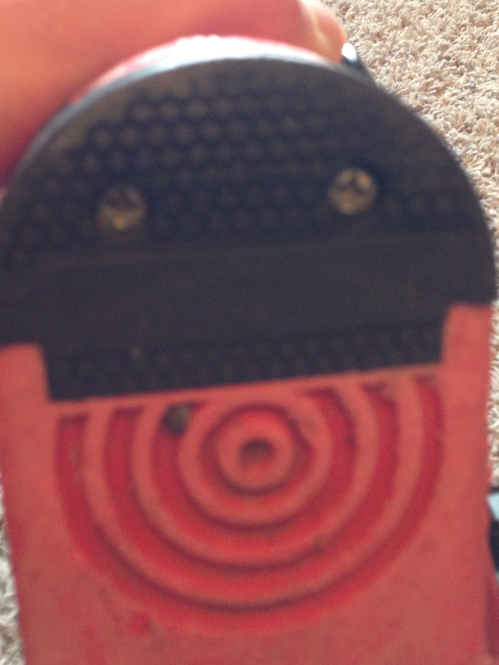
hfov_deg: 32.9
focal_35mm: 44
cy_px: 222
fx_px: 846
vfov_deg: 42.4
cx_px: 250
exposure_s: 1/20
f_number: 2.4
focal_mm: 4.13
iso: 200
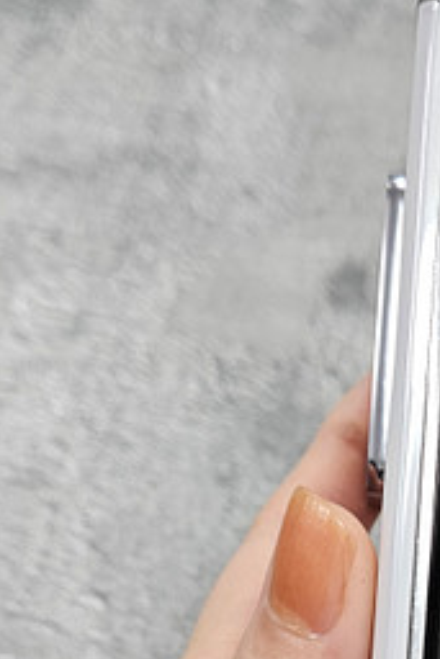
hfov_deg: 19.1
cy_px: 729
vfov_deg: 26.5
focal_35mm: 70
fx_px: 1282
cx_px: 408
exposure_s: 1/120
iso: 160
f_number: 1.8
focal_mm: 5.4
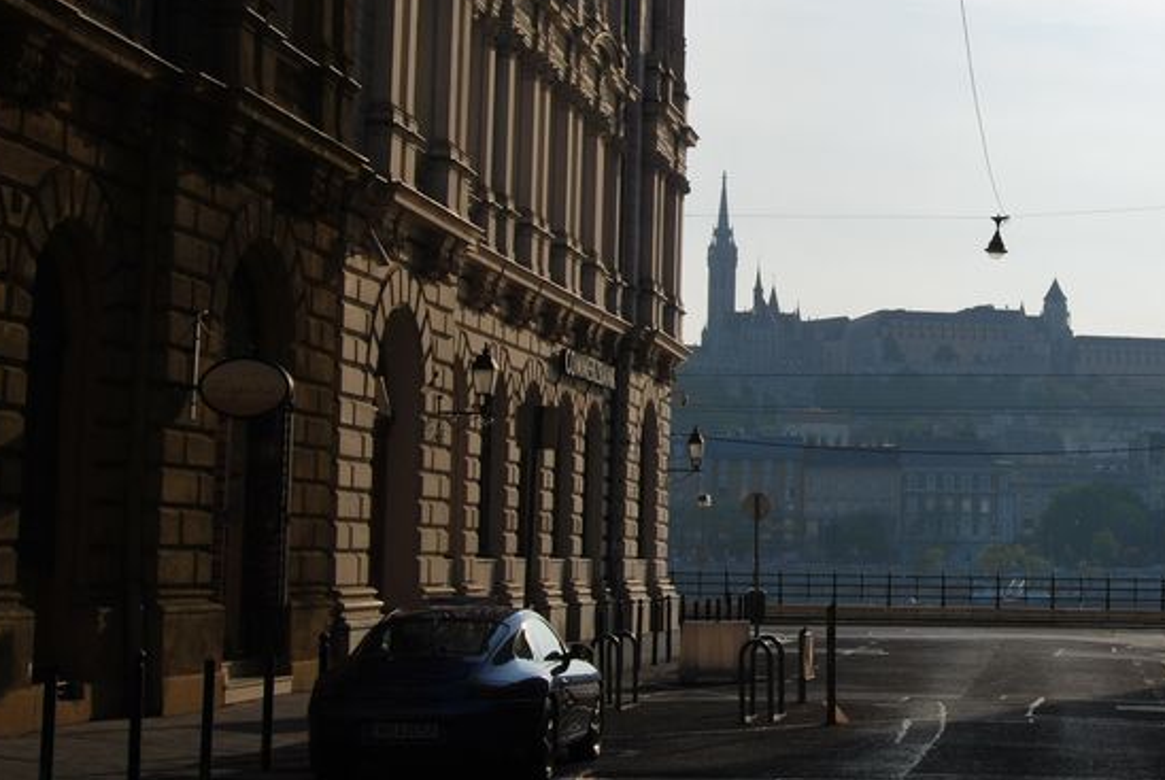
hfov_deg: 24.7
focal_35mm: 81
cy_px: 259
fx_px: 2625
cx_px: 916
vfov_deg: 16.9
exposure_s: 1/400
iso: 100
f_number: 10
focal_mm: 30
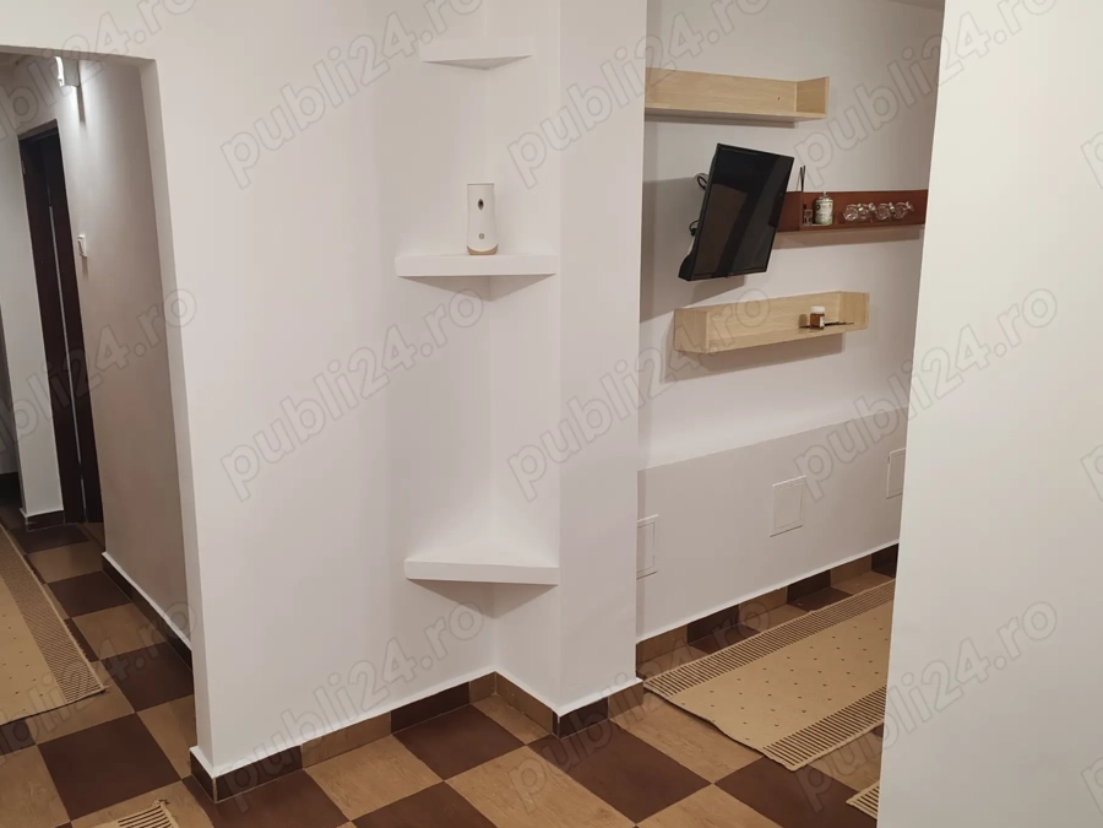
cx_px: 494
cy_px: 408
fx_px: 956
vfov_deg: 46.8
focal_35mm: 30
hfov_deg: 59.8
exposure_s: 1/100
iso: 1000
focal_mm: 6.12
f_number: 1.9
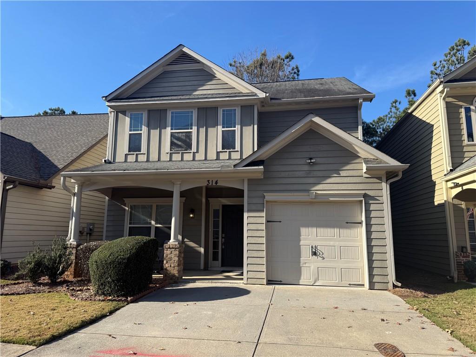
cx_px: 238
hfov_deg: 71.6
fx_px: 330
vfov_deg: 56.8
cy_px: 178
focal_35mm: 24
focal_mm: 6.76
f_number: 1.78
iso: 80
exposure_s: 1/2525
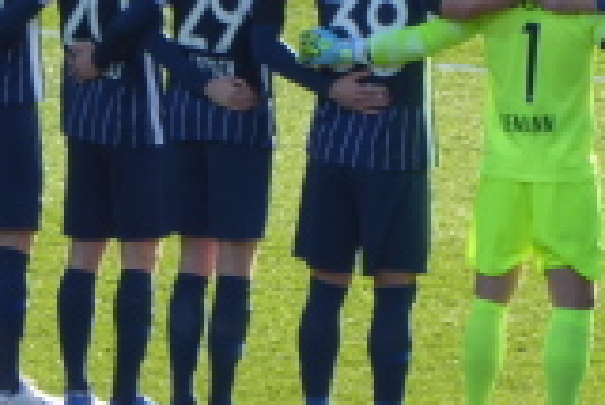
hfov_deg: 1.3
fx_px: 26459
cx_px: 499
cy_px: 98
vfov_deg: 0.9
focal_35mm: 1573
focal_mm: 96.2
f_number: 6.1
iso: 80
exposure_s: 1/100
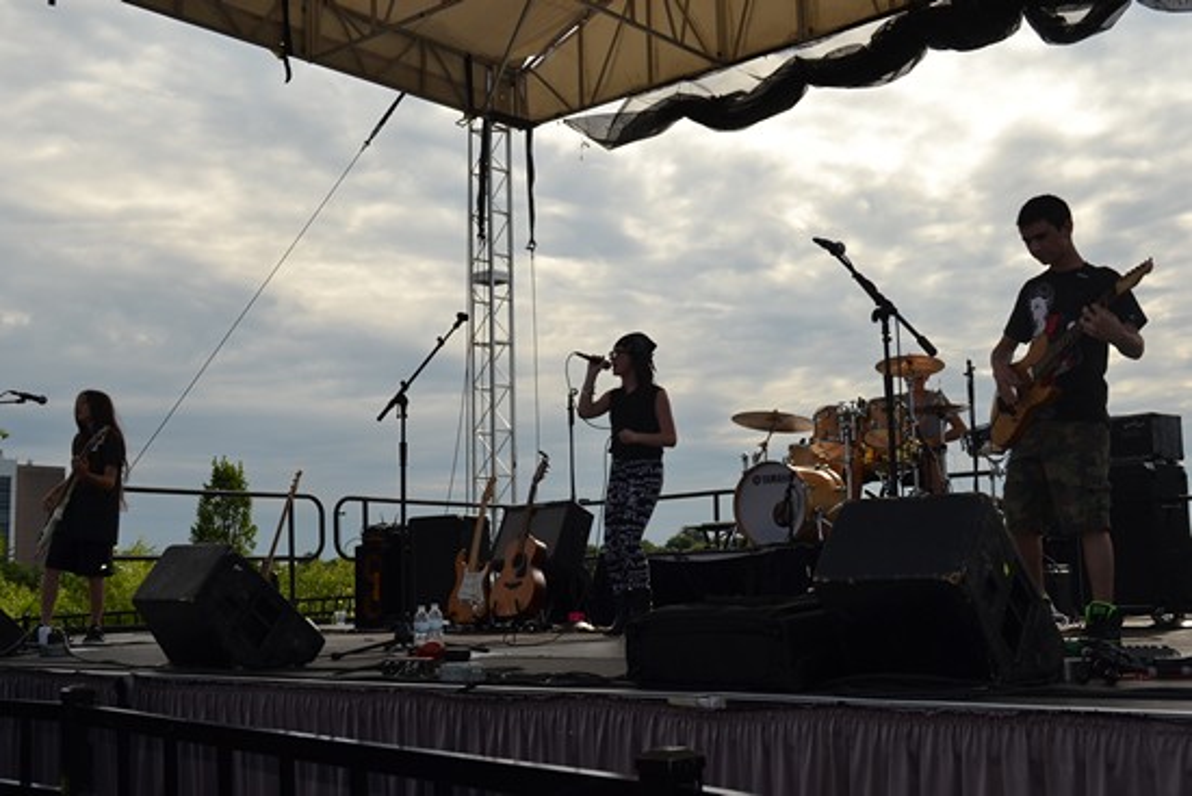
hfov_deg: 46.4
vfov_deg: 31.9
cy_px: 398
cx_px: 596
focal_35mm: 42
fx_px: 1391
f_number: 6.3
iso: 100
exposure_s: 1/200
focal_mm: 28
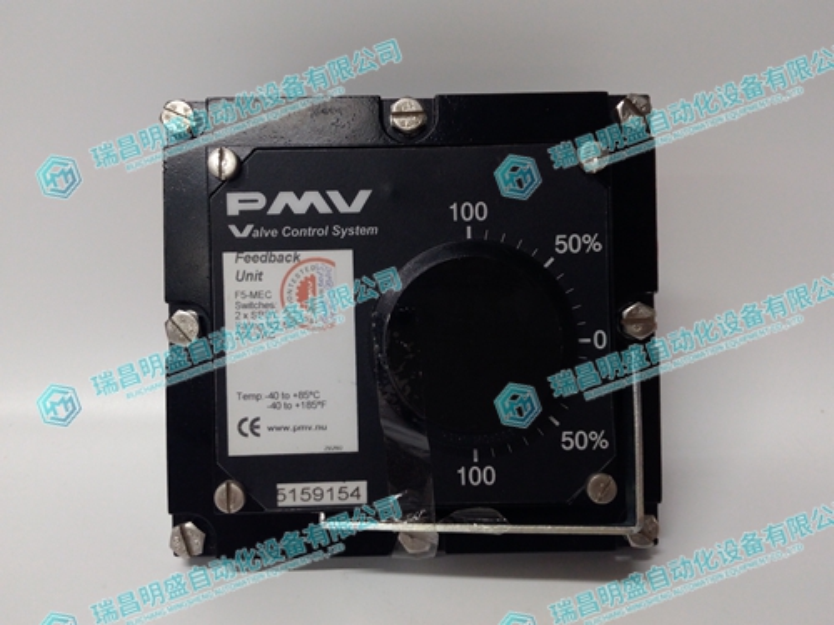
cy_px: 312
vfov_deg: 51.4
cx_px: 417
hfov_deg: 65.3
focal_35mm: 27
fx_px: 651
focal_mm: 3.79
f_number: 2
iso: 231
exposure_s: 1/33
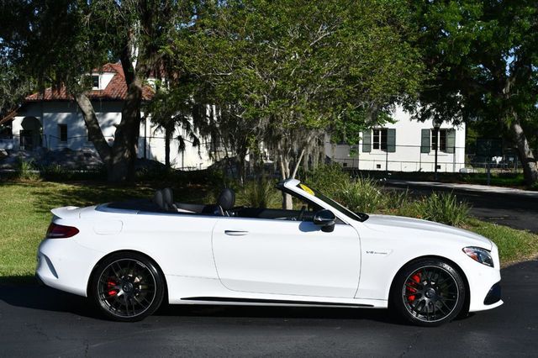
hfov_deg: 38.2
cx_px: 269
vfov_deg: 26.0
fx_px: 777
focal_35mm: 52
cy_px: 179
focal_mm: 35
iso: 100
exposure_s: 1/400
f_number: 10
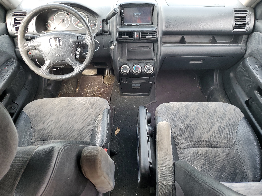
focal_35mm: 26
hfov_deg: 67.3
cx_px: 131
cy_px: 98
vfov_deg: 53.1
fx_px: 197
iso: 83
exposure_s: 1/120
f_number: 1.5
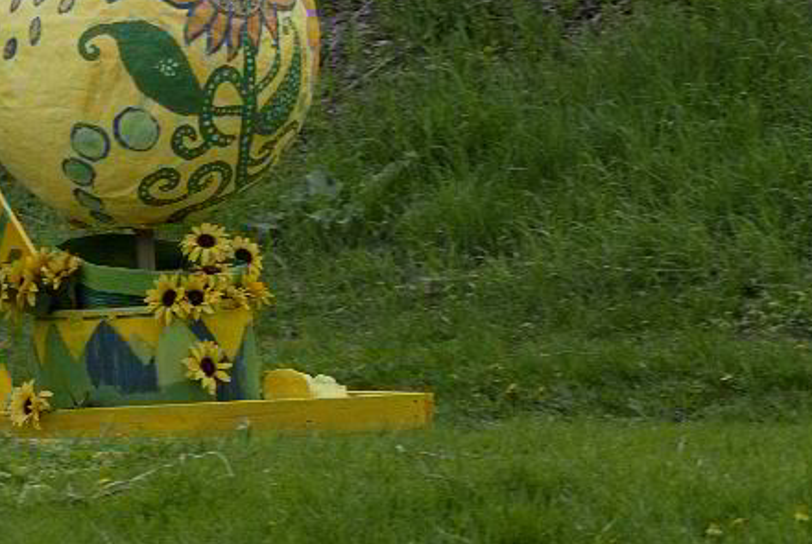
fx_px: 6258
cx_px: 214
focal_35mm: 277
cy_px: 124
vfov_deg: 5.0
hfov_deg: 7.4
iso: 400
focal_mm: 116
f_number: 5
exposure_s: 1/200
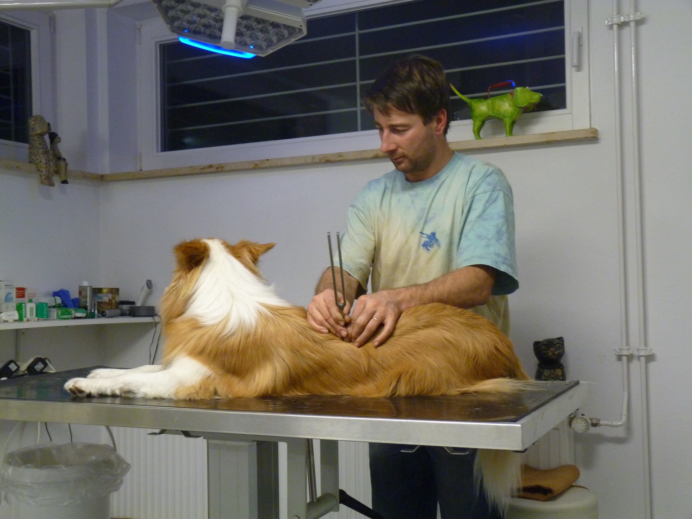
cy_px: 260
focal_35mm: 45
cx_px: 346
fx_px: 900
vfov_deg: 32.2
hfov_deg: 42.1
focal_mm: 8
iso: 400
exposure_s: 1/25
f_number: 3
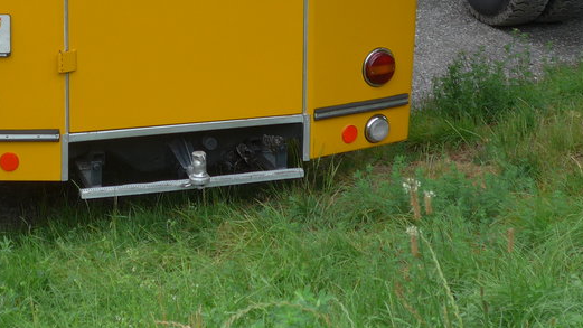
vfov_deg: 9.7
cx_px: 149
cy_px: -114
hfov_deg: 17.3
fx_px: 1901
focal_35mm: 123
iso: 80
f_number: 3.2
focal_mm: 10.1
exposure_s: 1/200
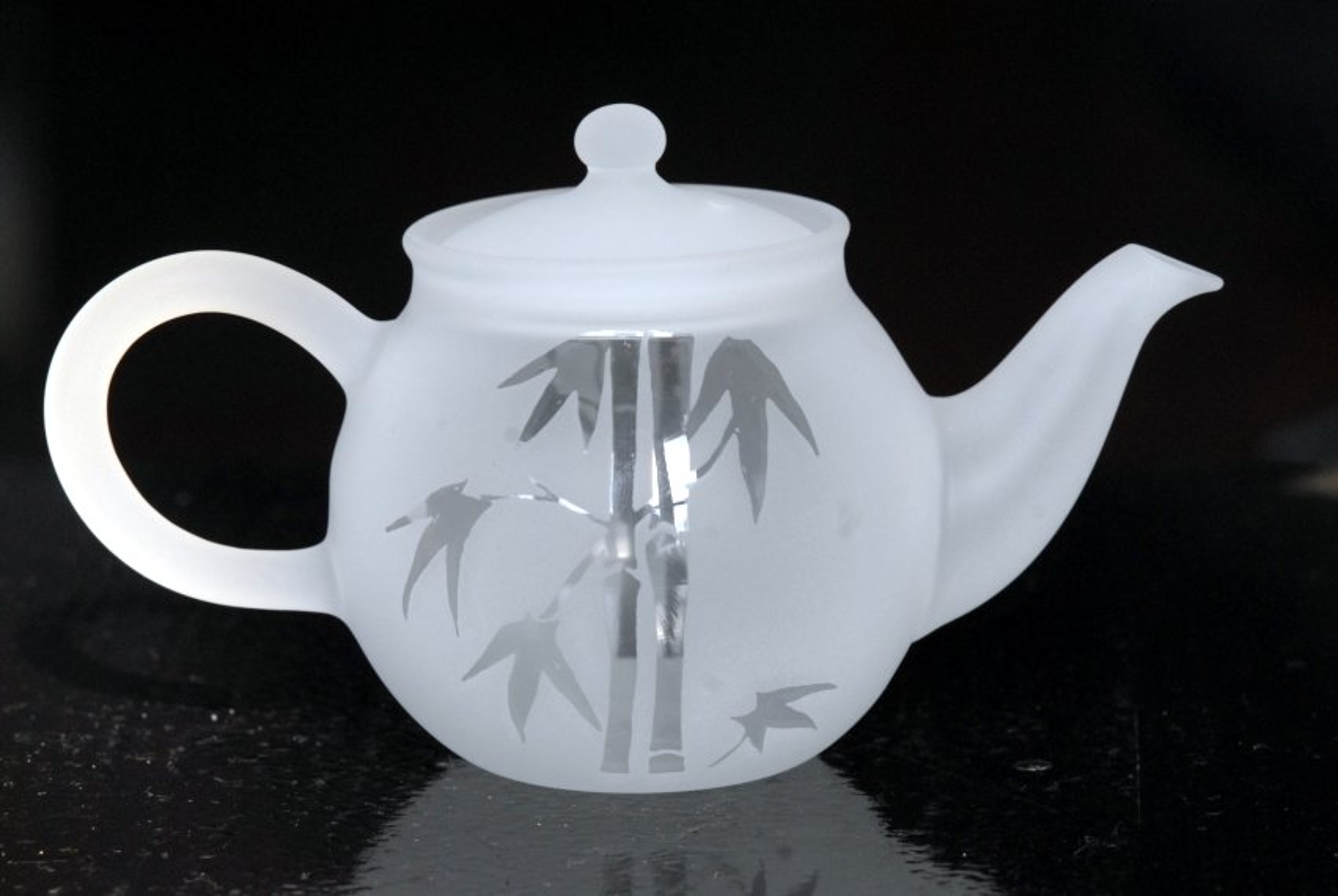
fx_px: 5862
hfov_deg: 13.0
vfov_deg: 8.7
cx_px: 669
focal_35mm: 158
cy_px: 448
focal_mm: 105
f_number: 13
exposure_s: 1/100
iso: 400
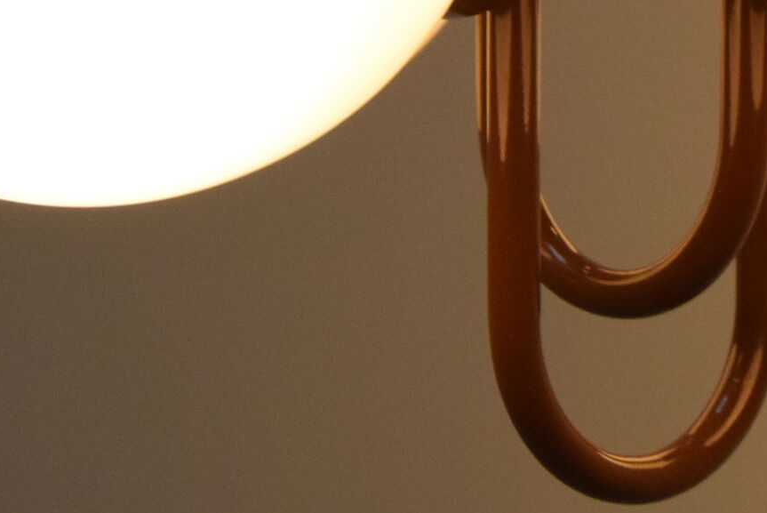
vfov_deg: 6.5
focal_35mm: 208
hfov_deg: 9.9
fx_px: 4435
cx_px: 643
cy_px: -249
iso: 1600
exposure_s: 1/200
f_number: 7.1
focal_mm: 40
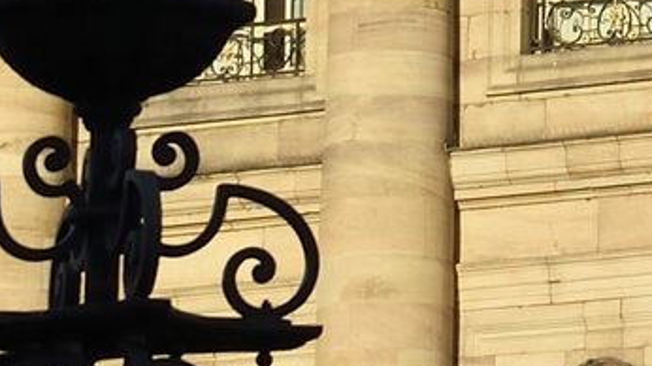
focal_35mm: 451
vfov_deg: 2.6
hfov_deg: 4.8
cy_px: -1040
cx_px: 980
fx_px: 7791
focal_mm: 62
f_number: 9
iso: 200
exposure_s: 1/400
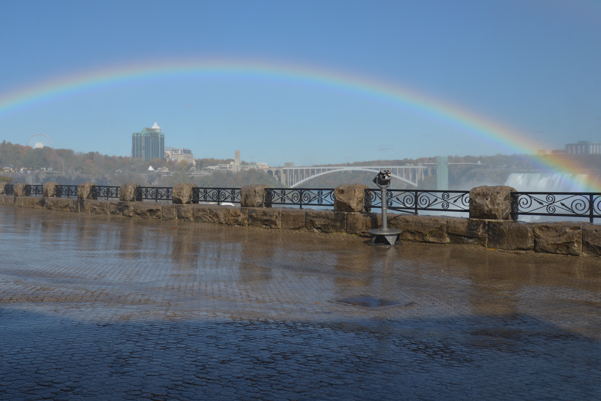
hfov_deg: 44.8
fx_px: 718
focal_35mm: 43
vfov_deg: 31.1
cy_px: 156
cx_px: 205
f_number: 9
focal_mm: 32
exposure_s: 1/320
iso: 100
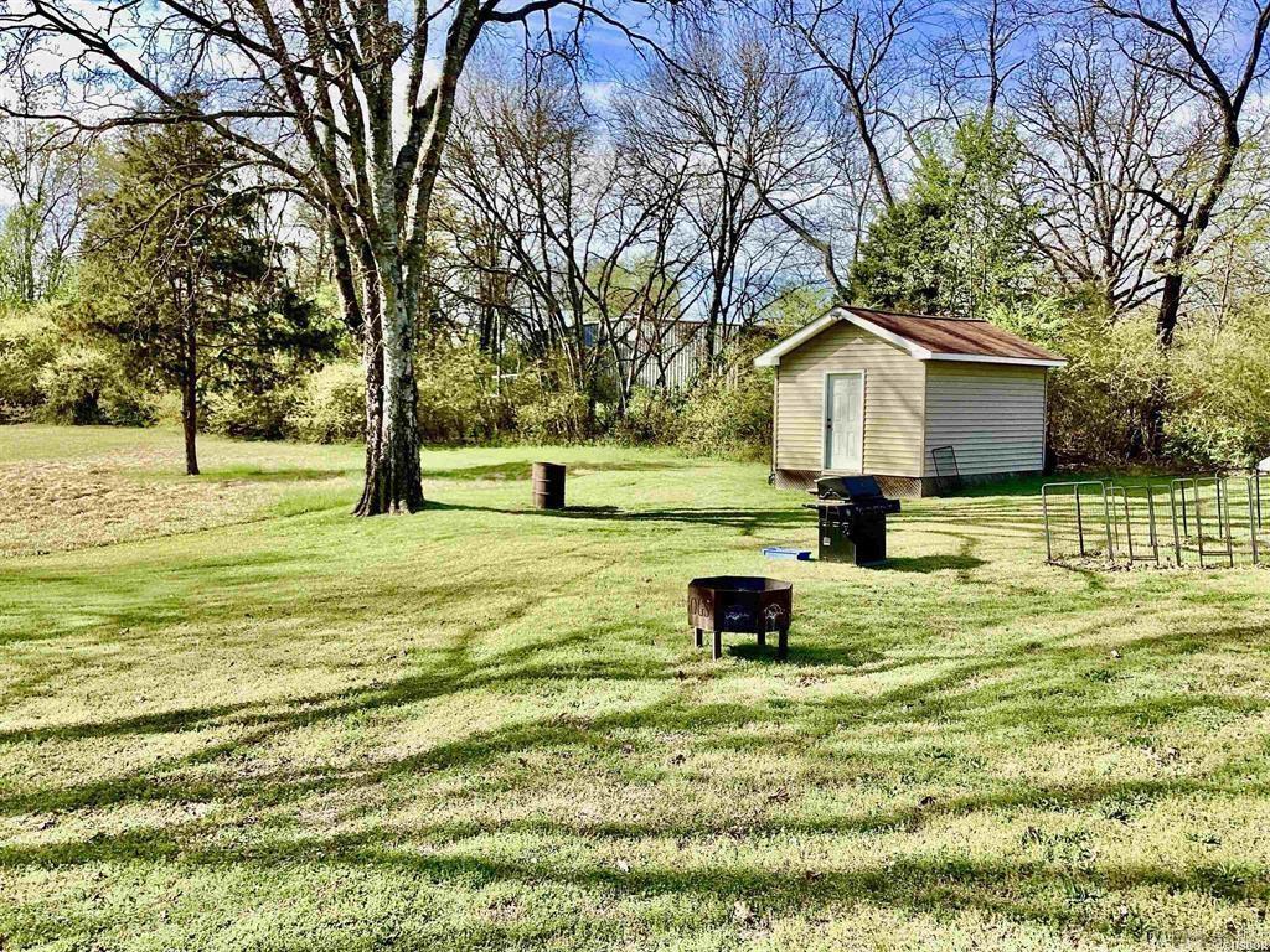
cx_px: 635
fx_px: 1137
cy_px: 476
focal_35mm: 31
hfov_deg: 58.4
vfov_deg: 45.4
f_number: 2.4
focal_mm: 3.3
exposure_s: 1/652
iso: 25
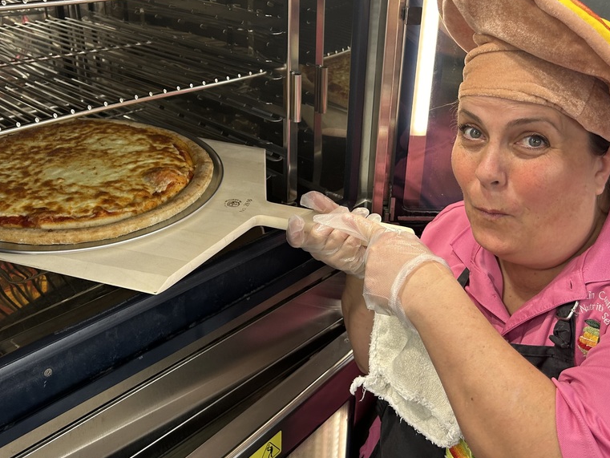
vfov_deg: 40.3
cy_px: 161
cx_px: 295
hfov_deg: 52.6
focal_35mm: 35
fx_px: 617
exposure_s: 1/60
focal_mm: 5.7
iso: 100
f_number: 1.5
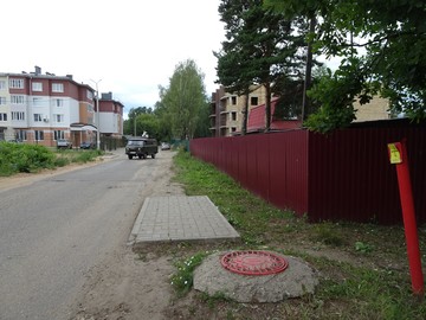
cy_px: 160
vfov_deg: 56.8
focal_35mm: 24
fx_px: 295
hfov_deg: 71.6
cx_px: 213
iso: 80
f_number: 3.5
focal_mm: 4.1
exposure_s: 1/160
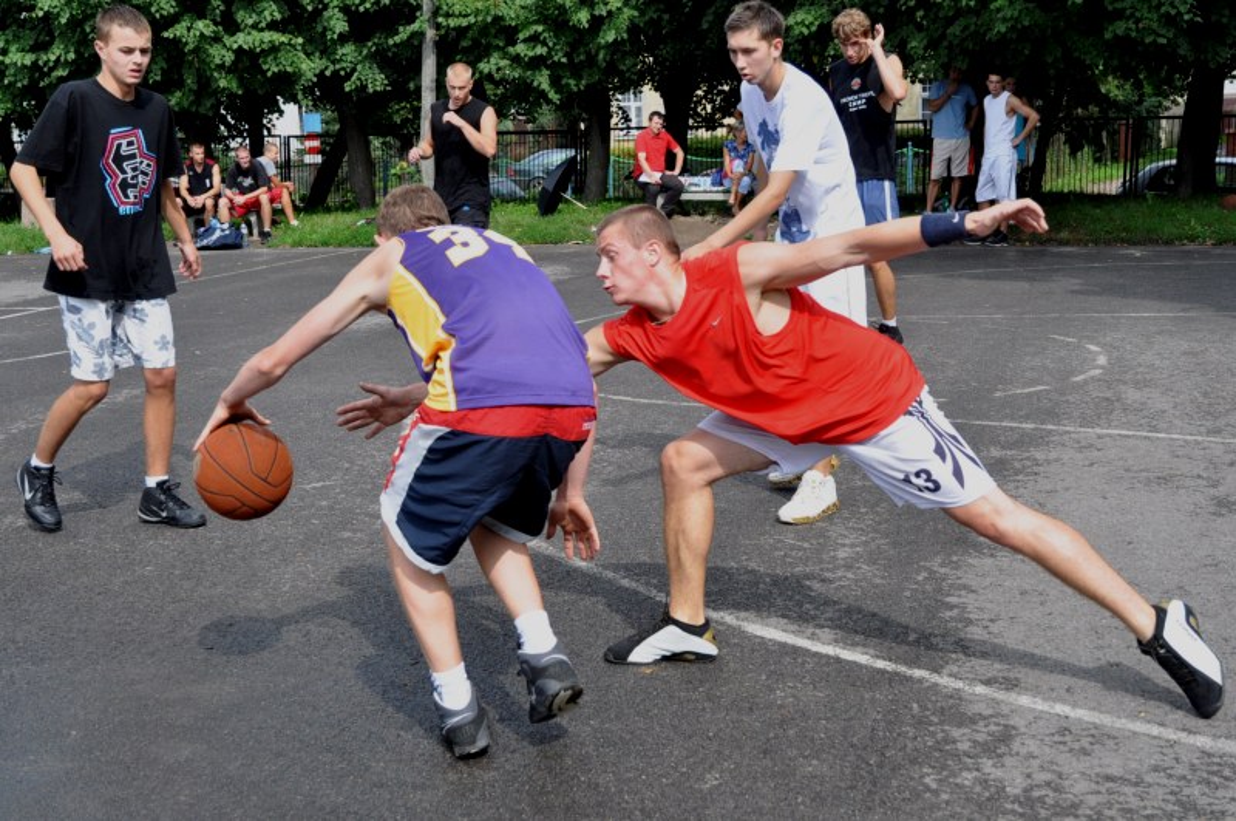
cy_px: 410
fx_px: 1440
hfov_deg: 46.5
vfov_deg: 31.8
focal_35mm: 42
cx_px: 618
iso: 500
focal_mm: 28
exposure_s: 1/800
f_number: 5.6
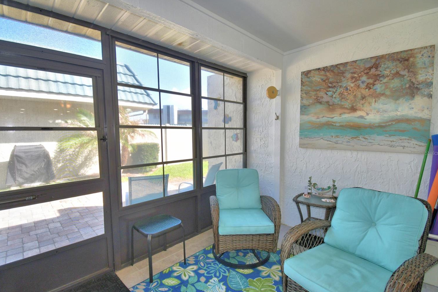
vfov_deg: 73.7
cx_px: 217
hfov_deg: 96.8
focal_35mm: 16
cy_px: 153
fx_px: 195
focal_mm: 10
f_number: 4.5
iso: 200
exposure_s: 1/50
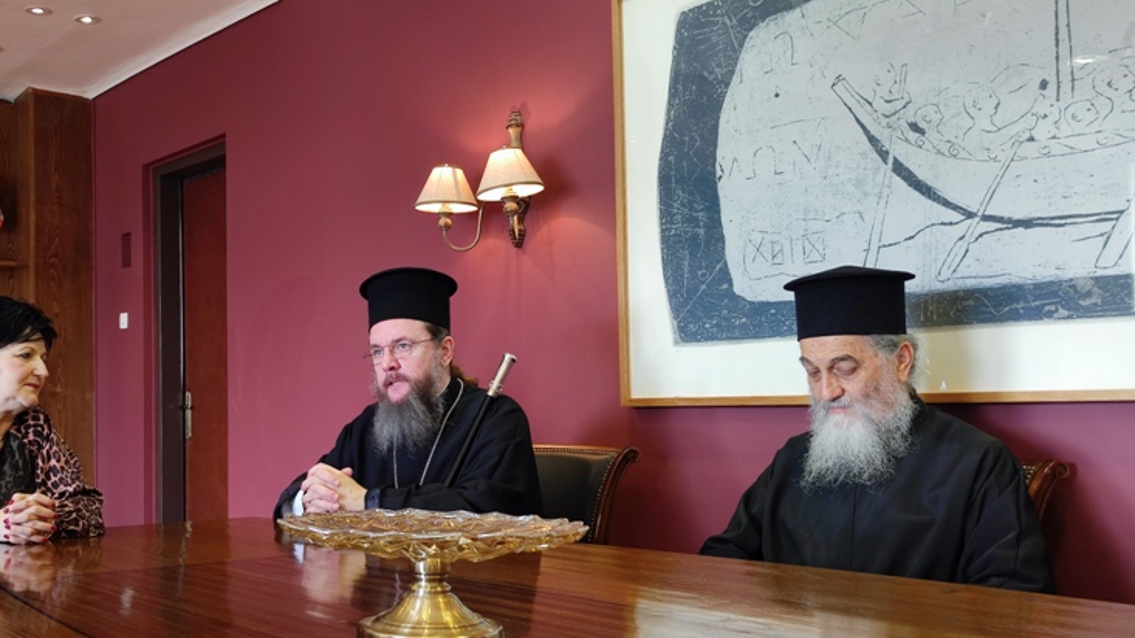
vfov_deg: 31.1
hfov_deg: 51.5
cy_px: 382
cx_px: 348
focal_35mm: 38
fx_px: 1143
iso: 384
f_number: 1.79
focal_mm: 4.7
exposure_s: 1/60
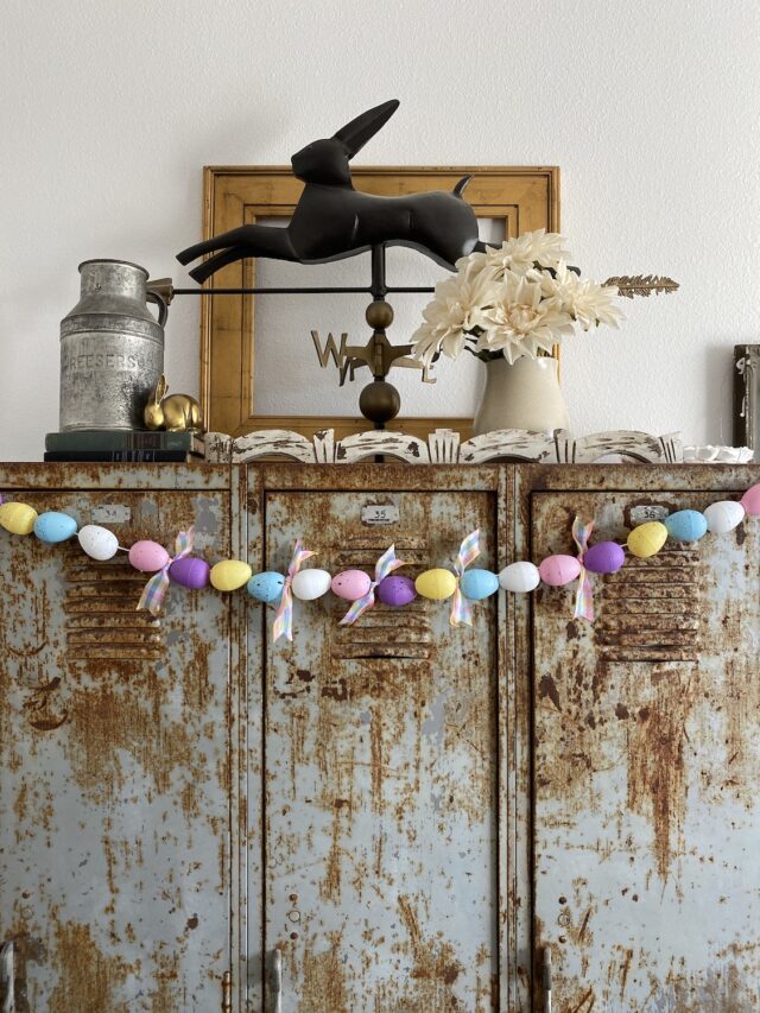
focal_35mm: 26
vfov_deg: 67.3
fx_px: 761
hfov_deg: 53.1
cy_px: 506
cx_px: 380
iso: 125
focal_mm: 4.25
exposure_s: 1/121
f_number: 1.8
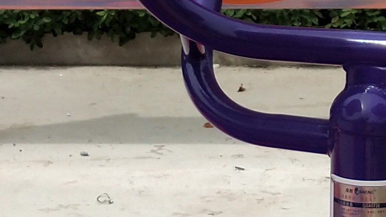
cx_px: 281
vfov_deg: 7.5
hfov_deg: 13.3
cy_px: 203
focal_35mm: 161
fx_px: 1648
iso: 50
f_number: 2.2
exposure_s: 1/974
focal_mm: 3.69
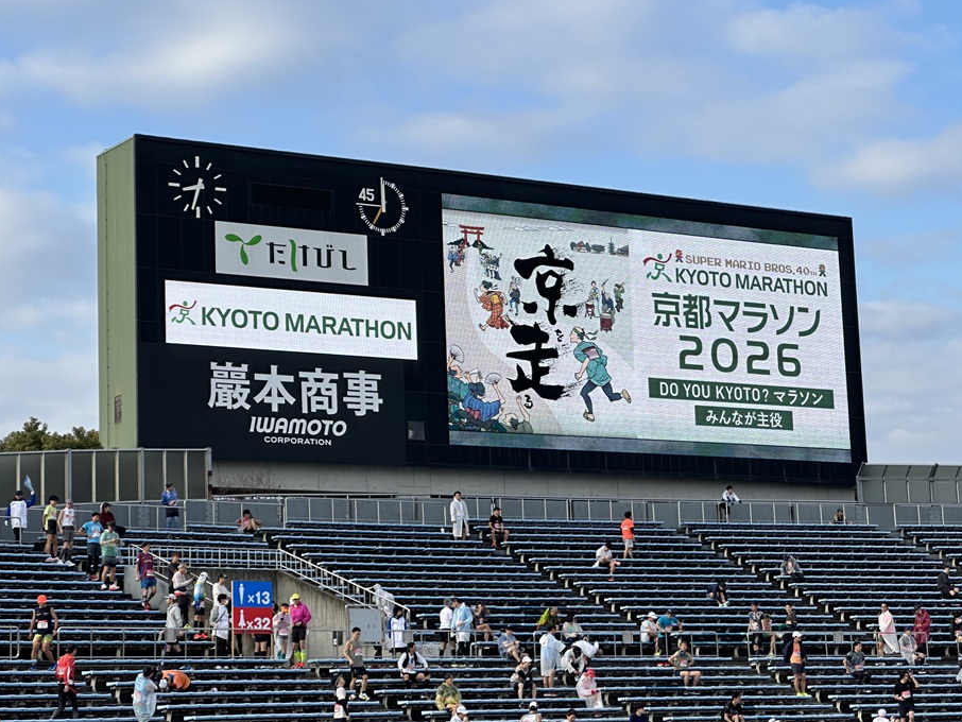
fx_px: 2418
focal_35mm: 87
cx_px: 489
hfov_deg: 22.5
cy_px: 321
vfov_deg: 17.0
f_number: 2.8
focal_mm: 9
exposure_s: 1/525
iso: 32
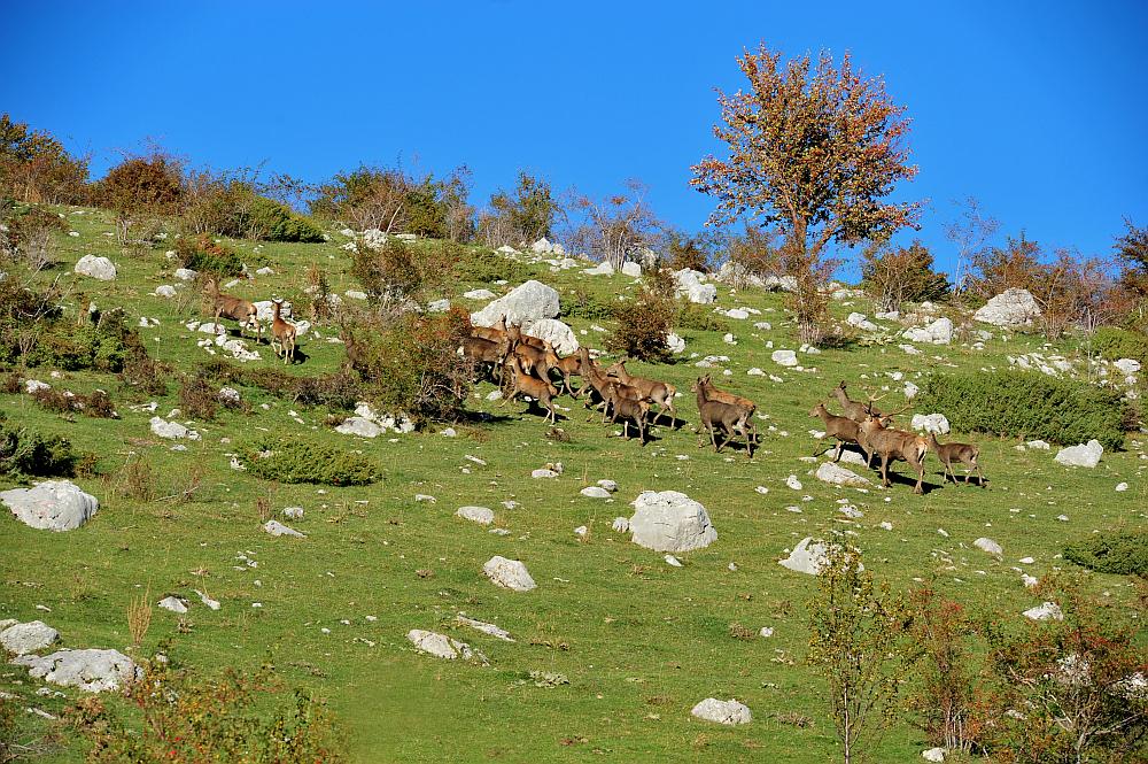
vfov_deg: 6.9
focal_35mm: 200
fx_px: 6372
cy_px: 382
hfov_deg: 10.3
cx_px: 574
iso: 200
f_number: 9
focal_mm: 200
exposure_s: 1/320
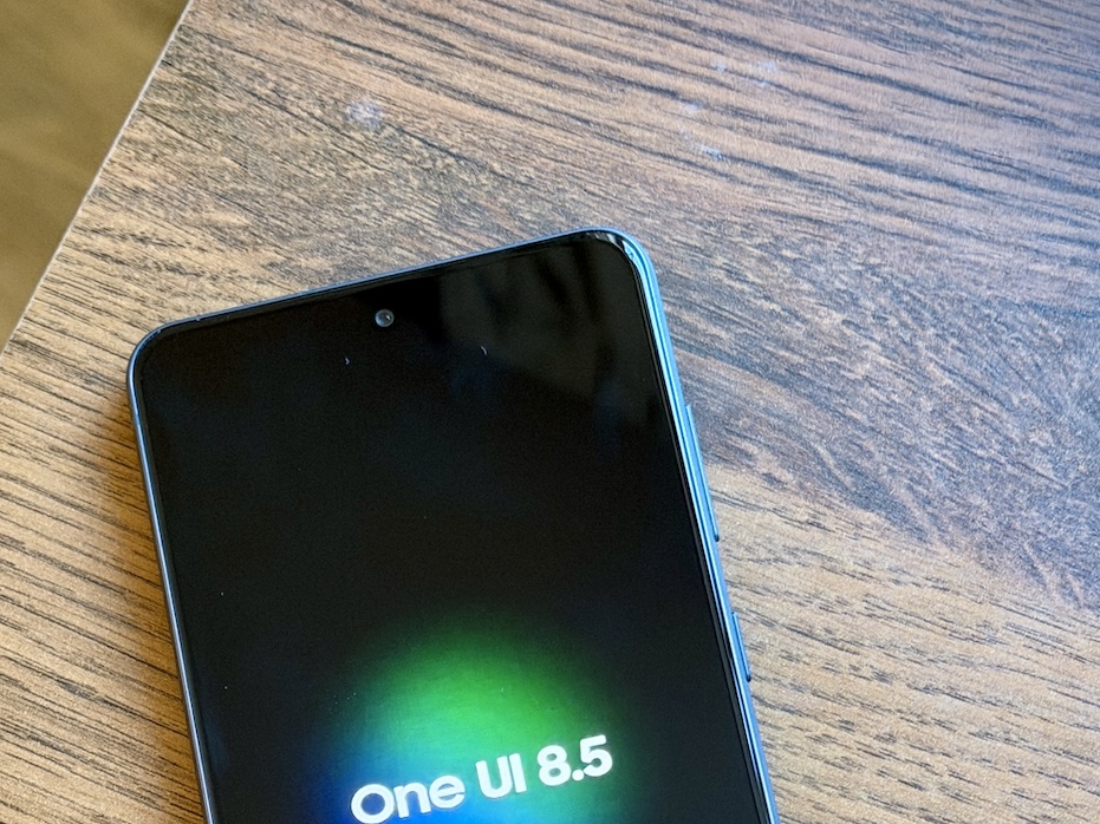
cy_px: 805
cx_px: 402
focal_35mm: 98
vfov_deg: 14.9
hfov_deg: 20.0
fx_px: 3114
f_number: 1.78
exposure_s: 1/40
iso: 500
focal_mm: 6.76
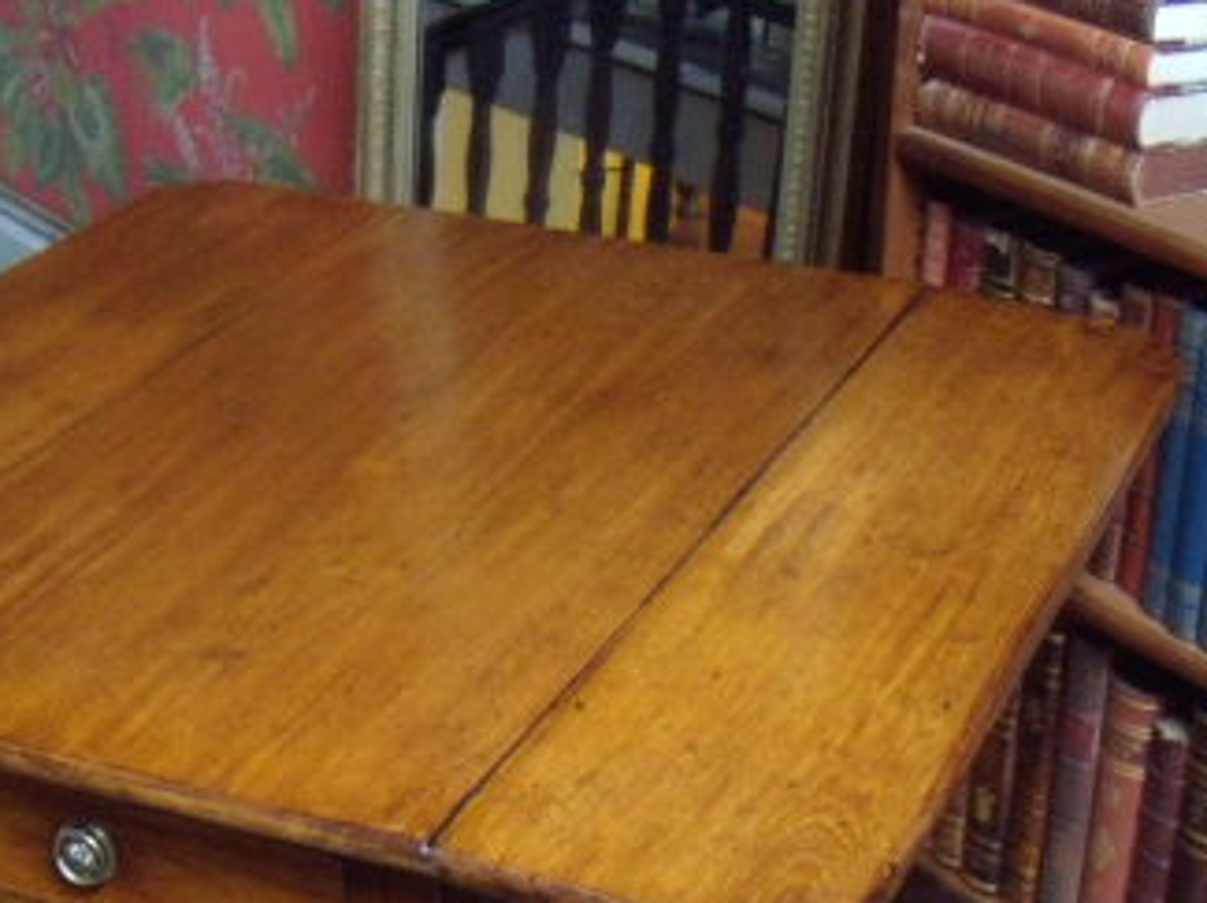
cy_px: 877
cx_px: 401
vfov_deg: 20.1
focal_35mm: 71
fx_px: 2473
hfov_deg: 27.3
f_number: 3.6
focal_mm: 6.4
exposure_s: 1/10
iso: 400
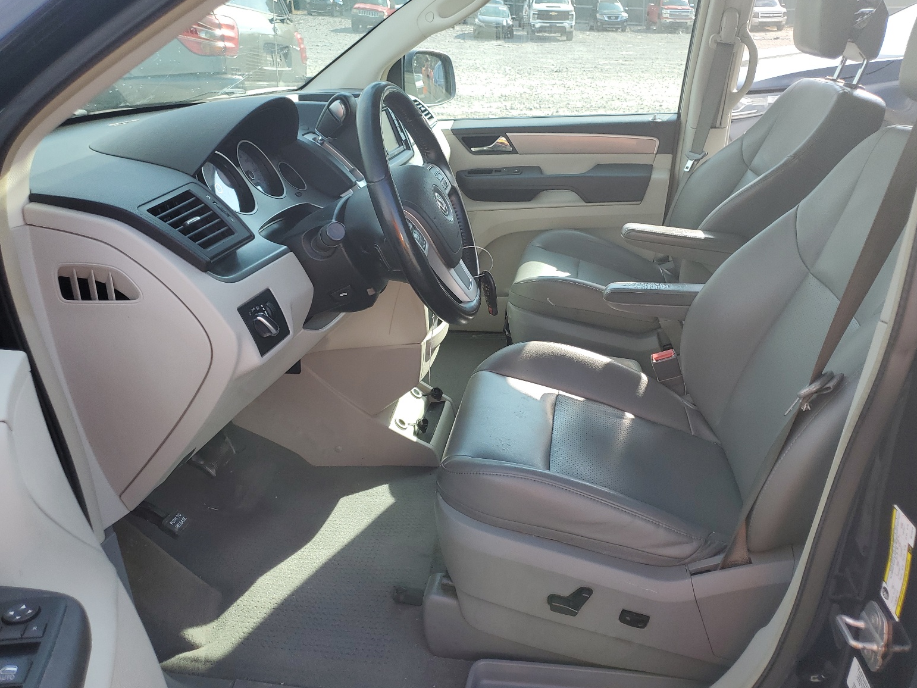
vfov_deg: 51.4
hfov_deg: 65.3
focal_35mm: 27
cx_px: 475
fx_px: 715
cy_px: 351
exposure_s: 1/625
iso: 50
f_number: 1.5
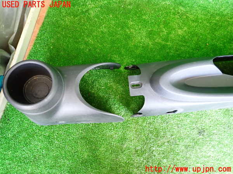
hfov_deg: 69.4
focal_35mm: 25
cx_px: 116
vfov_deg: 54.9
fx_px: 168
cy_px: 87
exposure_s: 1/30
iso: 400
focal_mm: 4.5
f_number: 2
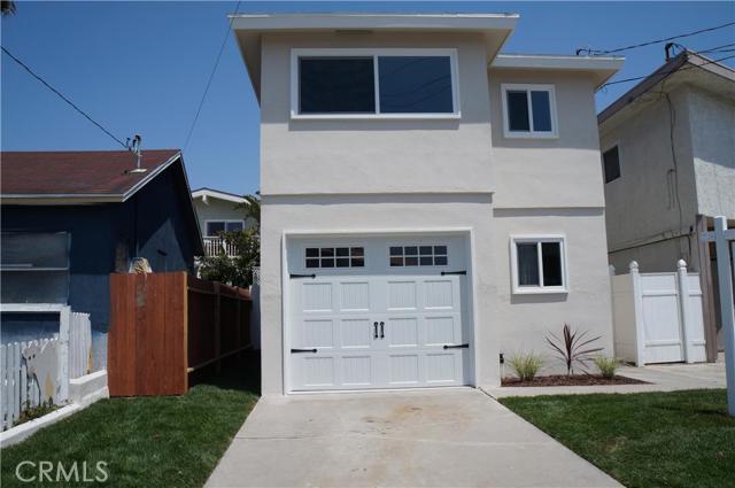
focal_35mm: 27
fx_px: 551
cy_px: 244
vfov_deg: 47.8
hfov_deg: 67.4
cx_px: 368
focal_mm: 18
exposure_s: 1/250
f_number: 11
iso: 100
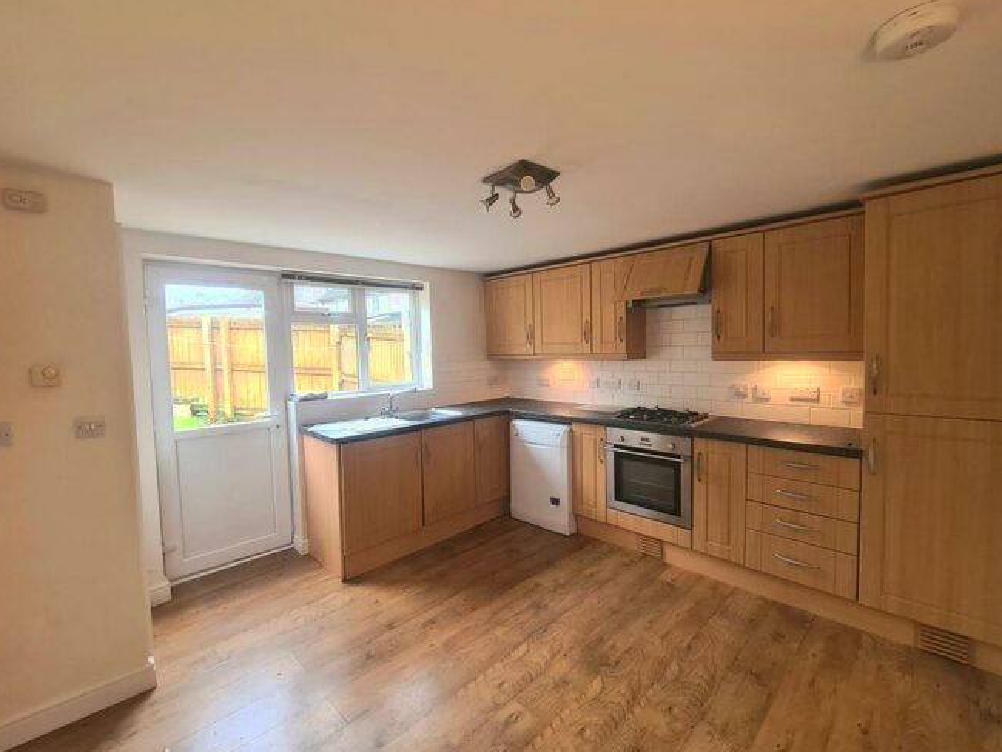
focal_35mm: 14
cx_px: 496
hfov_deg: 102.0
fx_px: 405
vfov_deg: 85.7
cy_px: 372
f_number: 2.2
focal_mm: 2.2
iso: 160
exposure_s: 1/50
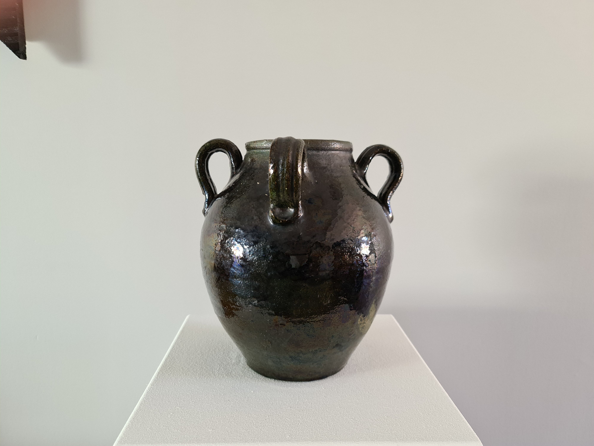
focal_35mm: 25
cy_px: 223
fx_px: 429
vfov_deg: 54.9
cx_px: 297
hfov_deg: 69.4
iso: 320
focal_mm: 7
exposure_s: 1/100
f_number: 1.8
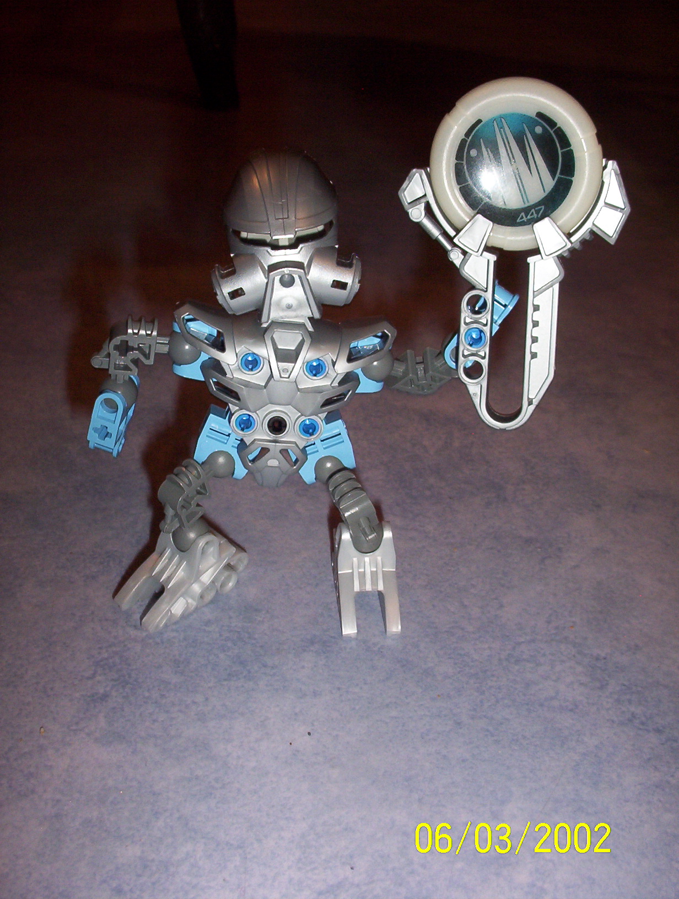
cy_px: 450
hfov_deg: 37.0
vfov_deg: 47.8
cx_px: 340
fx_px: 1016
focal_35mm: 39
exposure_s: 1/30
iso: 140
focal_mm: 6
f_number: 4.5
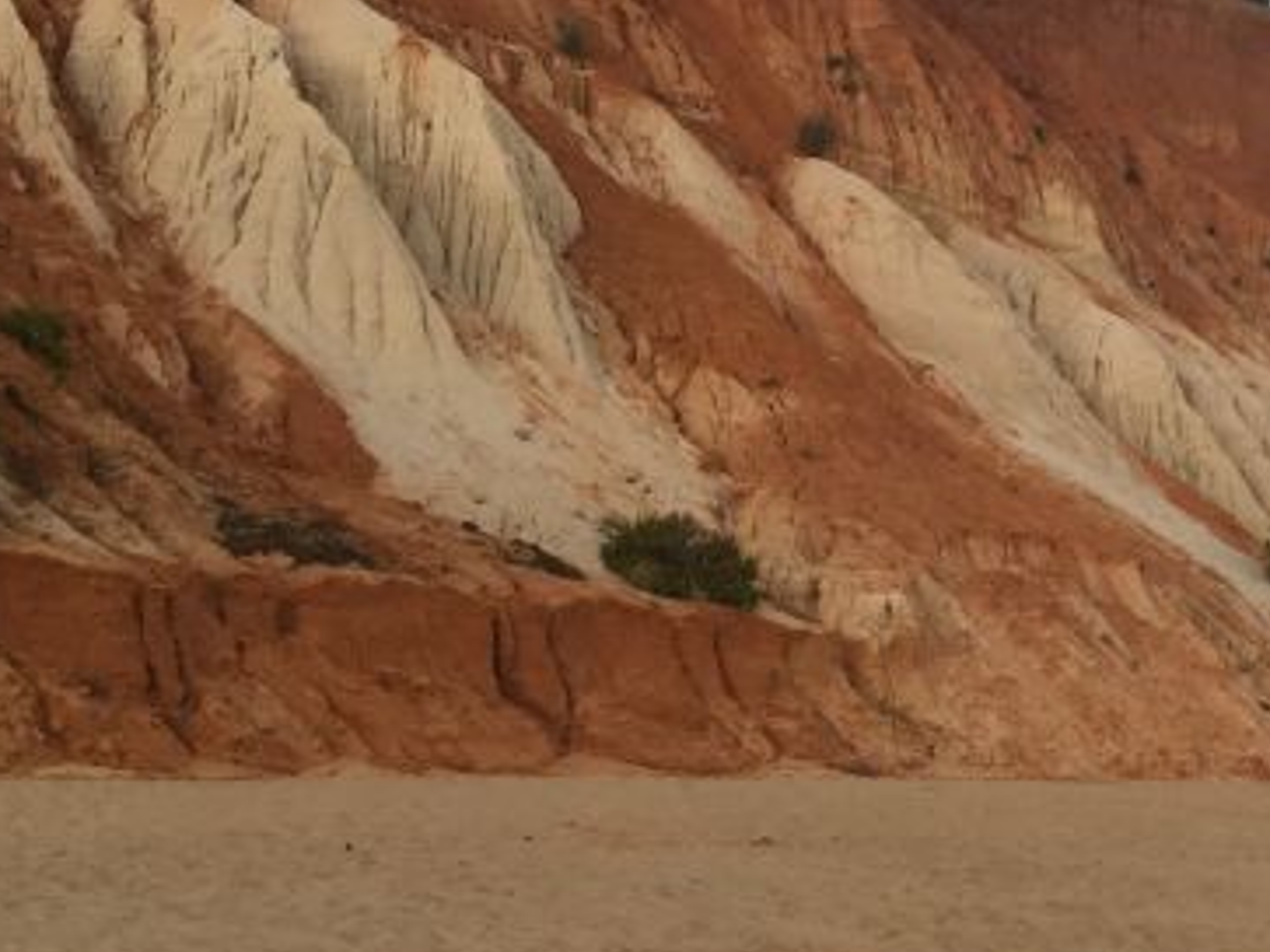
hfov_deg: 28.4
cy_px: 318
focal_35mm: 64
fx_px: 2347
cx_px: 1270
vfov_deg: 22.8
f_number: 2.2
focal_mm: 4.15
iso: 40
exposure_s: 1/100
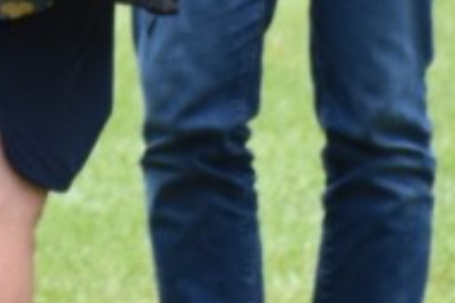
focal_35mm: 949
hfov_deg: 2.2
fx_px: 11984
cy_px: -596
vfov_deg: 1.4
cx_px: -212
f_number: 5.6
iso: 400
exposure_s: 1/250
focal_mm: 105
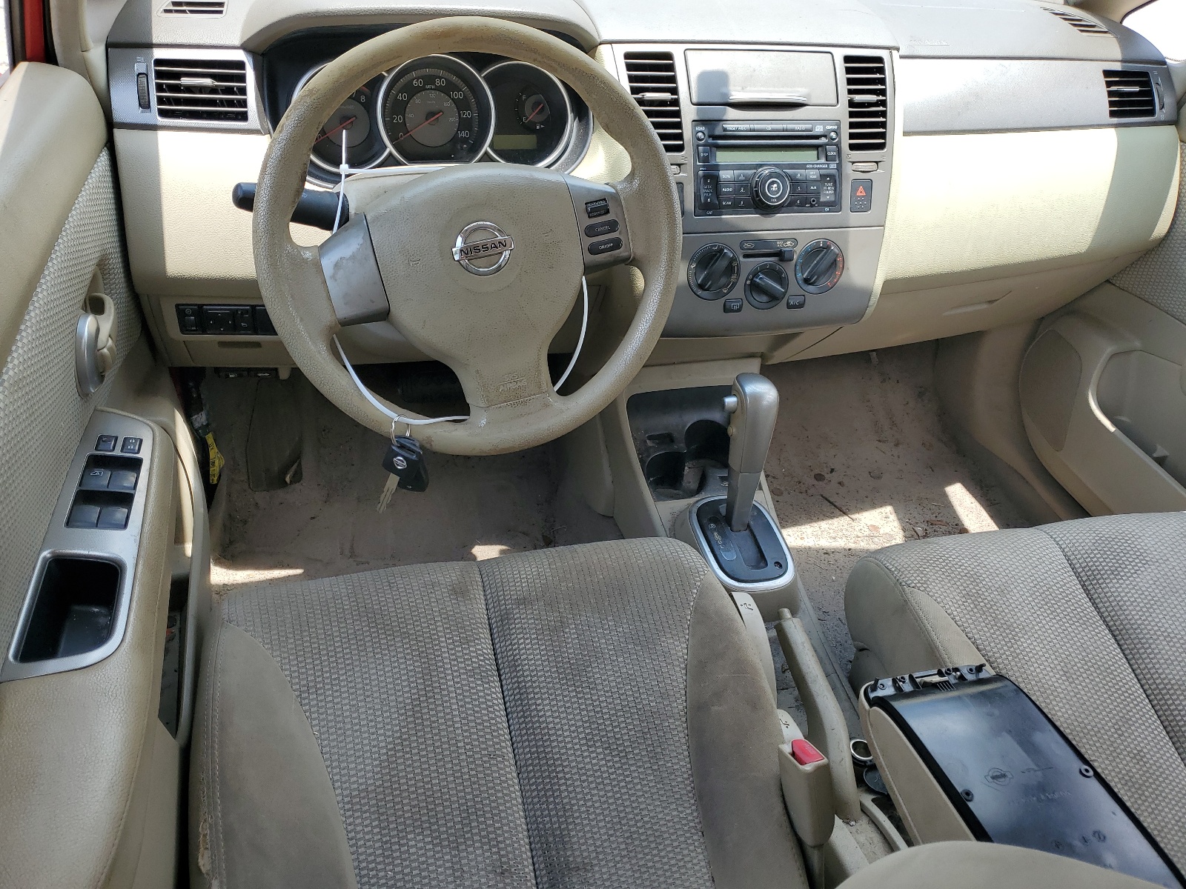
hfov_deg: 67.3
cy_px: 444
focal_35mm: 26
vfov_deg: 53.1
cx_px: 593
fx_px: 891
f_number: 1.5
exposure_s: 1/667
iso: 50
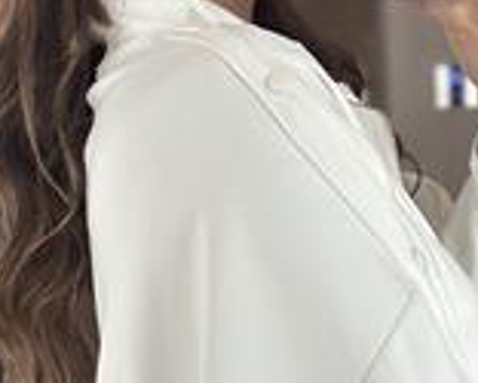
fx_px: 2152
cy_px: 325
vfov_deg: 10.1
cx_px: 267
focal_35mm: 152
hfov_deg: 12.7
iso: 500
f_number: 1.78
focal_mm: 6.86
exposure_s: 1/40
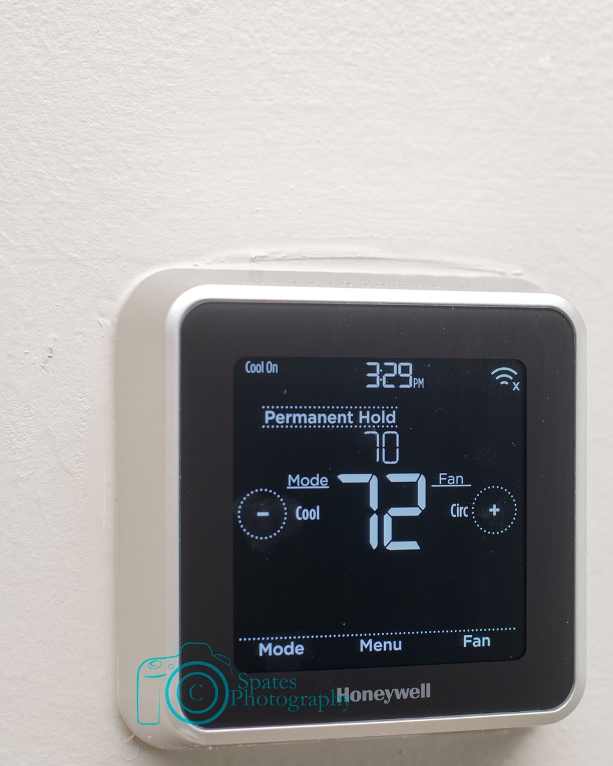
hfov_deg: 18.6
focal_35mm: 81
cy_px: 388
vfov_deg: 23.6
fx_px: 1836
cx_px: 556
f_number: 4
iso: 100
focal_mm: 50
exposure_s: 1/10
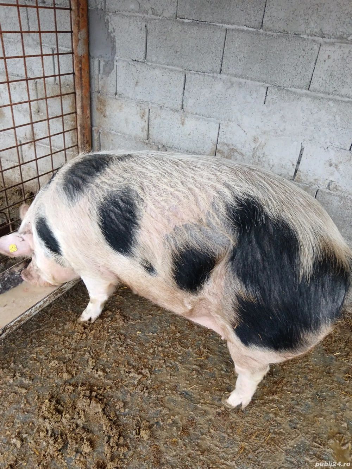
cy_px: 234
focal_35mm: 27
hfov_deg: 51.3
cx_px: 176
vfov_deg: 65.3
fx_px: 366
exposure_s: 1/25
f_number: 1.9
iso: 809
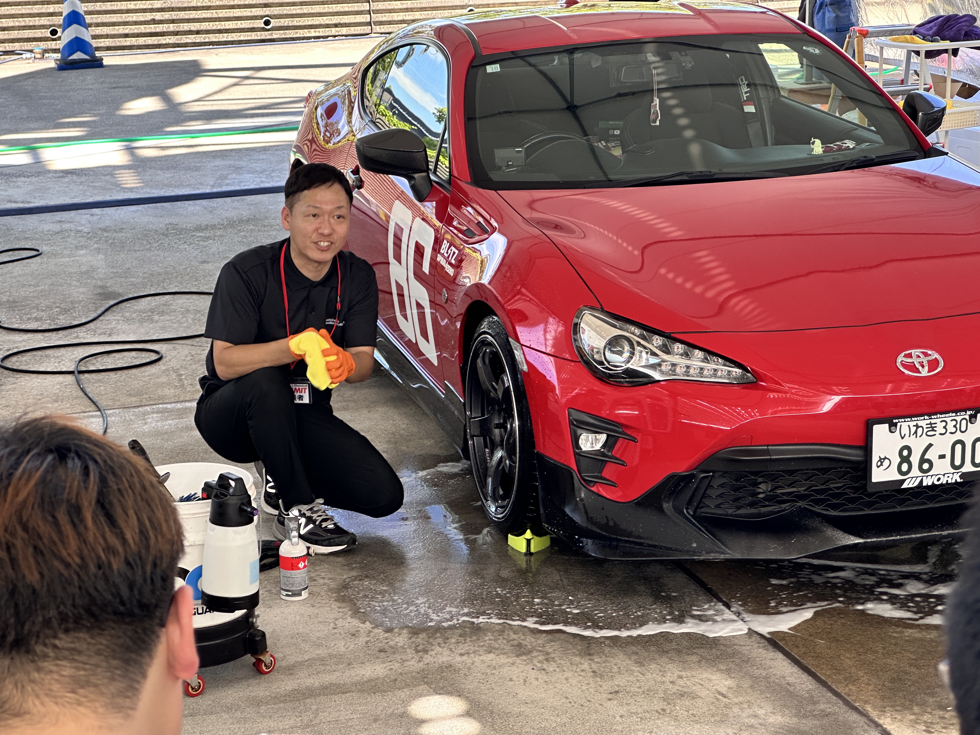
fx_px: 2180
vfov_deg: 19.1
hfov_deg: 25.3
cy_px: 368
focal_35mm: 77
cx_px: 490
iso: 64
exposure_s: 1/99
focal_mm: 9
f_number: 2.8
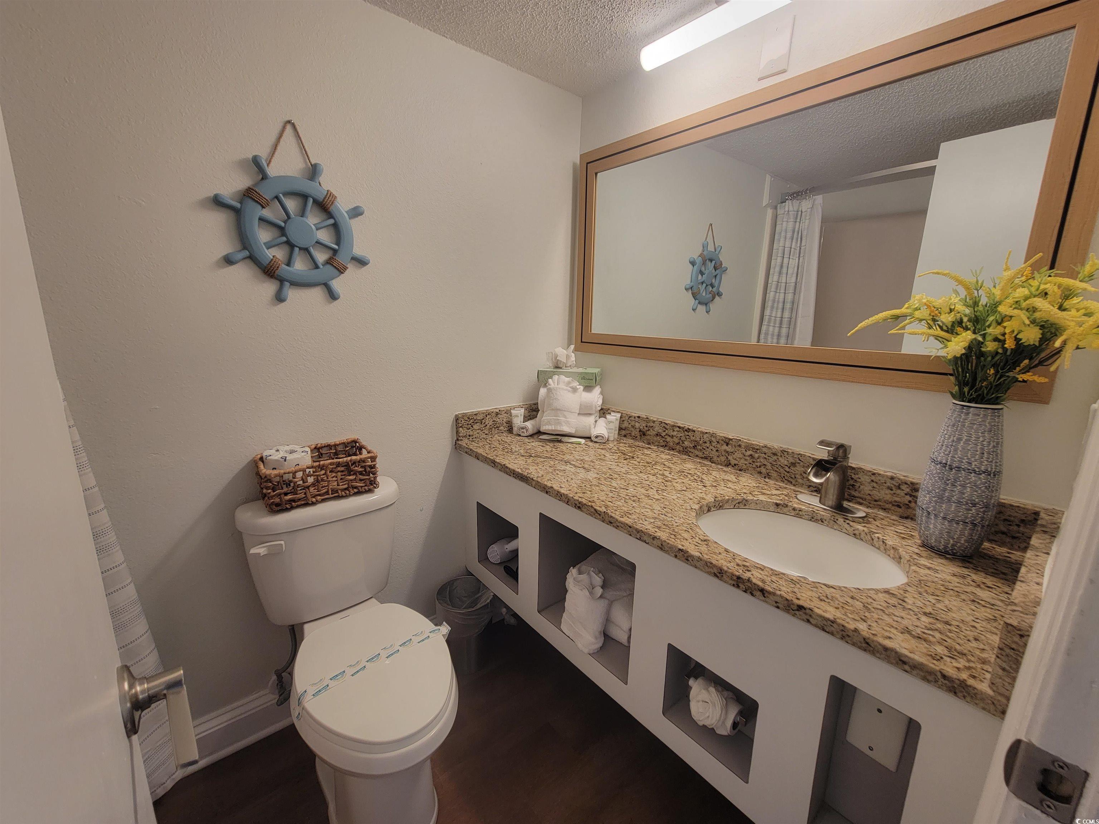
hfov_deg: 106.2
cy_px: 412
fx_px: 413
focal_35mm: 13
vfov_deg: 89.9
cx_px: 550
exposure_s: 1/60
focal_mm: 2.2
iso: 80
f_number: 2.2
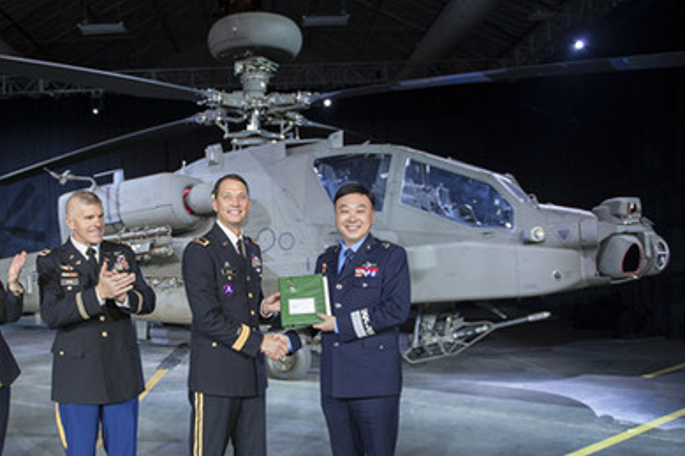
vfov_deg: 35.6
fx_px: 704
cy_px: 295
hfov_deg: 51.0
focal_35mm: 37
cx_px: 231
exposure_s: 1/60
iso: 800
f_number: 2.8
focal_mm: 24
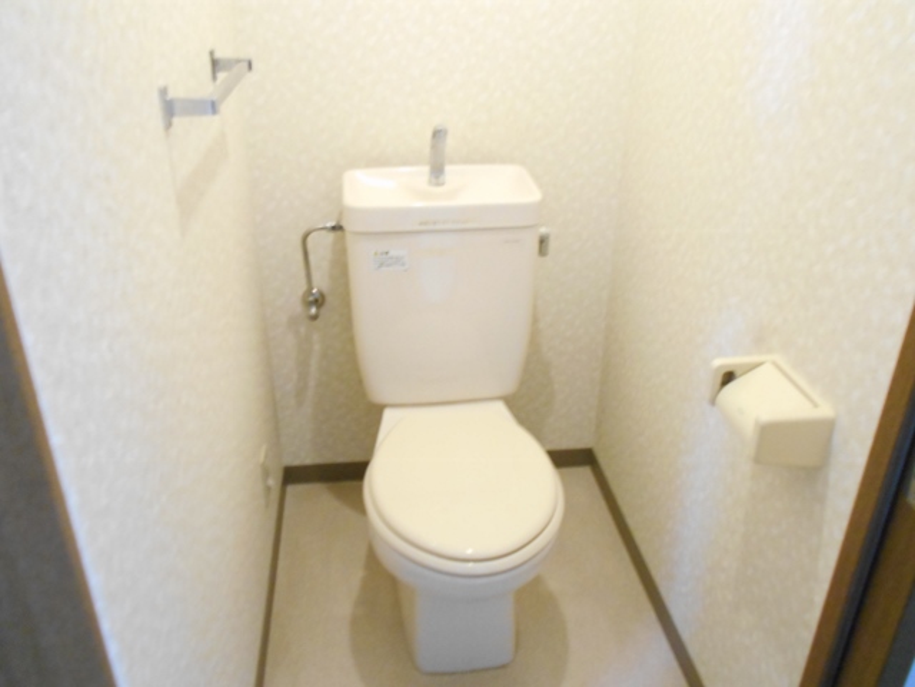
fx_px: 793
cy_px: 344
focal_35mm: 30
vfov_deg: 46.8
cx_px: 458
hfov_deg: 60.0
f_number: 3.4
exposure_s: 1/8
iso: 640
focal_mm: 5.1
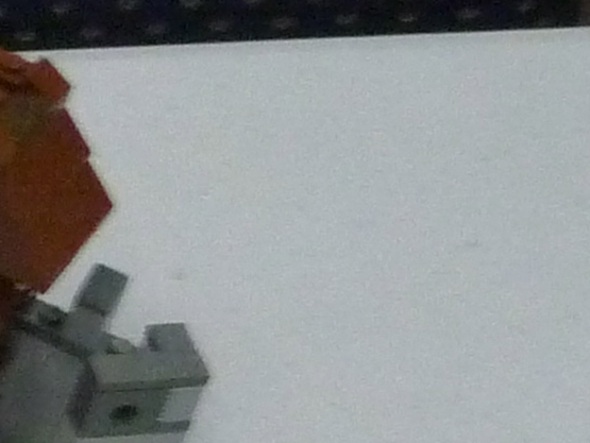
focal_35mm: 172
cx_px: -1057
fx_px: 2933
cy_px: 752
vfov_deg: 8.4
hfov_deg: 9.5
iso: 400
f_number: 3.3
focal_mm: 4.9
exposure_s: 1/20
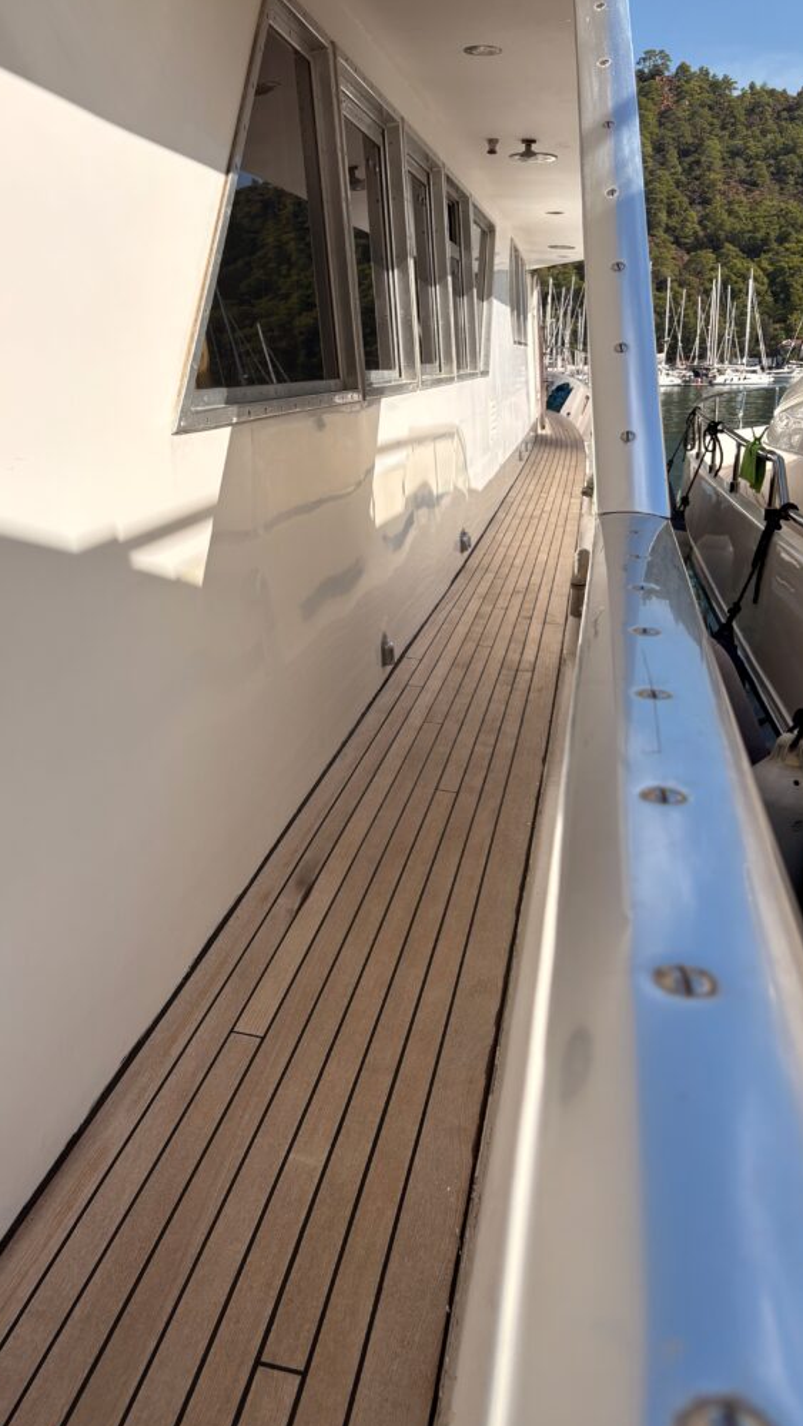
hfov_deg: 40.0
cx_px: 319
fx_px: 1097
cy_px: 714
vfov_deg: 66.1
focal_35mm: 29
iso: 50
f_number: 1.6
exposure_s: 1/4608
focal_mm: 5.96
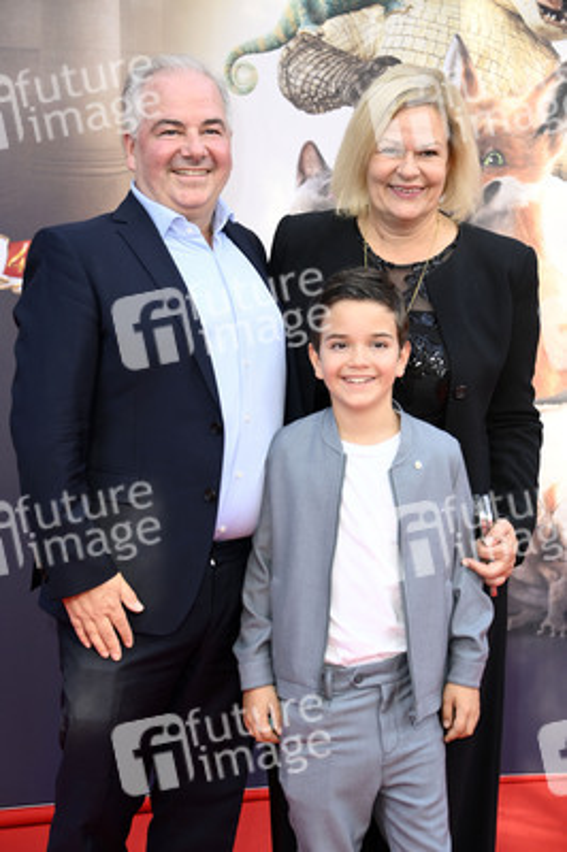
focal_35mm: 98
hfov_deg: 13.9
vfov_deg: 20.8
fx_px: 2319
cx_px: 284
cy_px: 426
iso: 640
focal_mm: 98
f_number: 5.6
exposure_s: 1/200
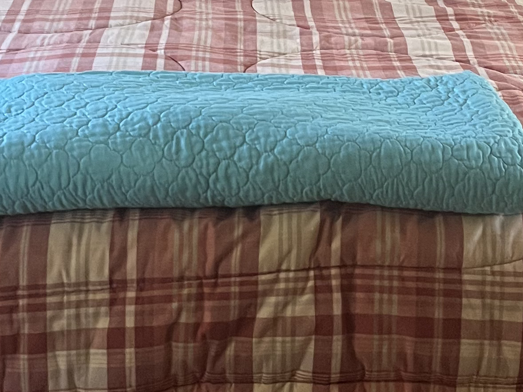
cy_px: -1
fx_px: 1344
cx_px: 302
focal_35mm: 89
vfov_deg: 16.3
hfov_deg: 22.0
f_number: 1.6
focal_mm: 5.1
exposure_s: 1/60
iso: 400
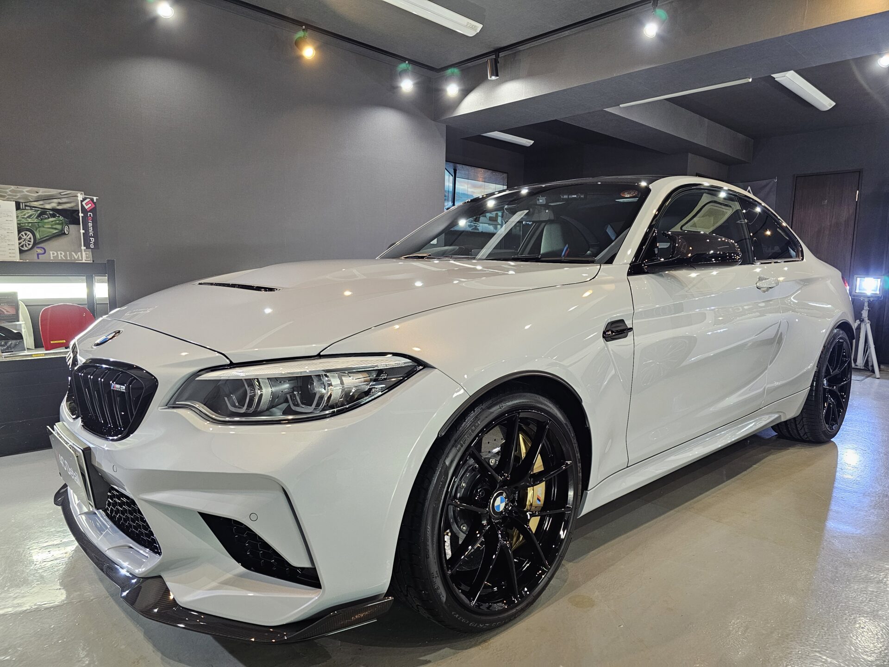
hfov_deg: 73.9
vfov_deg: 58.9
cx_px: 444
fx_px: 591
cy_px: 334
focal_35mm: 23
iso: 320
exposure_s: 1/100
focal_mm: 6.3
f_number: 1.7
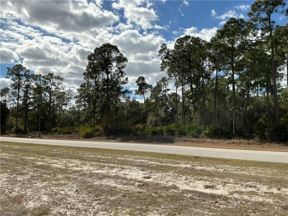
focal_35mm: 29
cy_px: 108
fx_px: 241
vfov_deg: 48.2
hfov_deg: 61.7
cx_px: 144
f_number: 1.8
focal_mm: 3
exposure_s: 1/3788
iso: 25
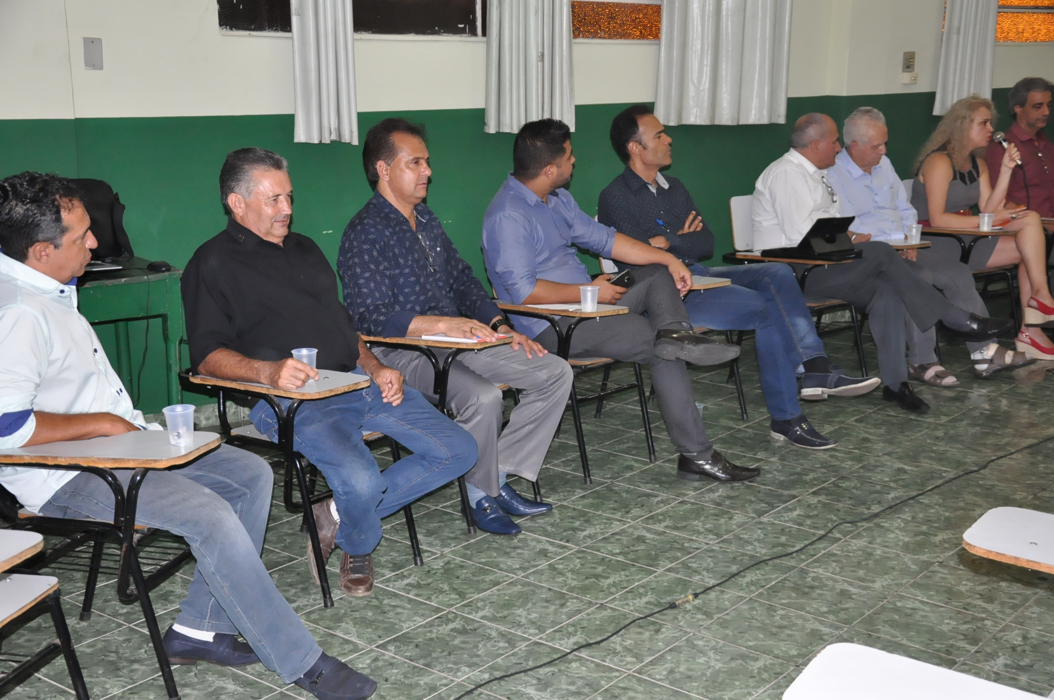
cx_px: 527
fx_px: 1316
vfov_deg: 29.8
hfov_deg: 43.7
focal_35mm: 45
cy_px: 350
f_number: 5
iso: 2000
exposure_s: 1/60
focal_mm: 30
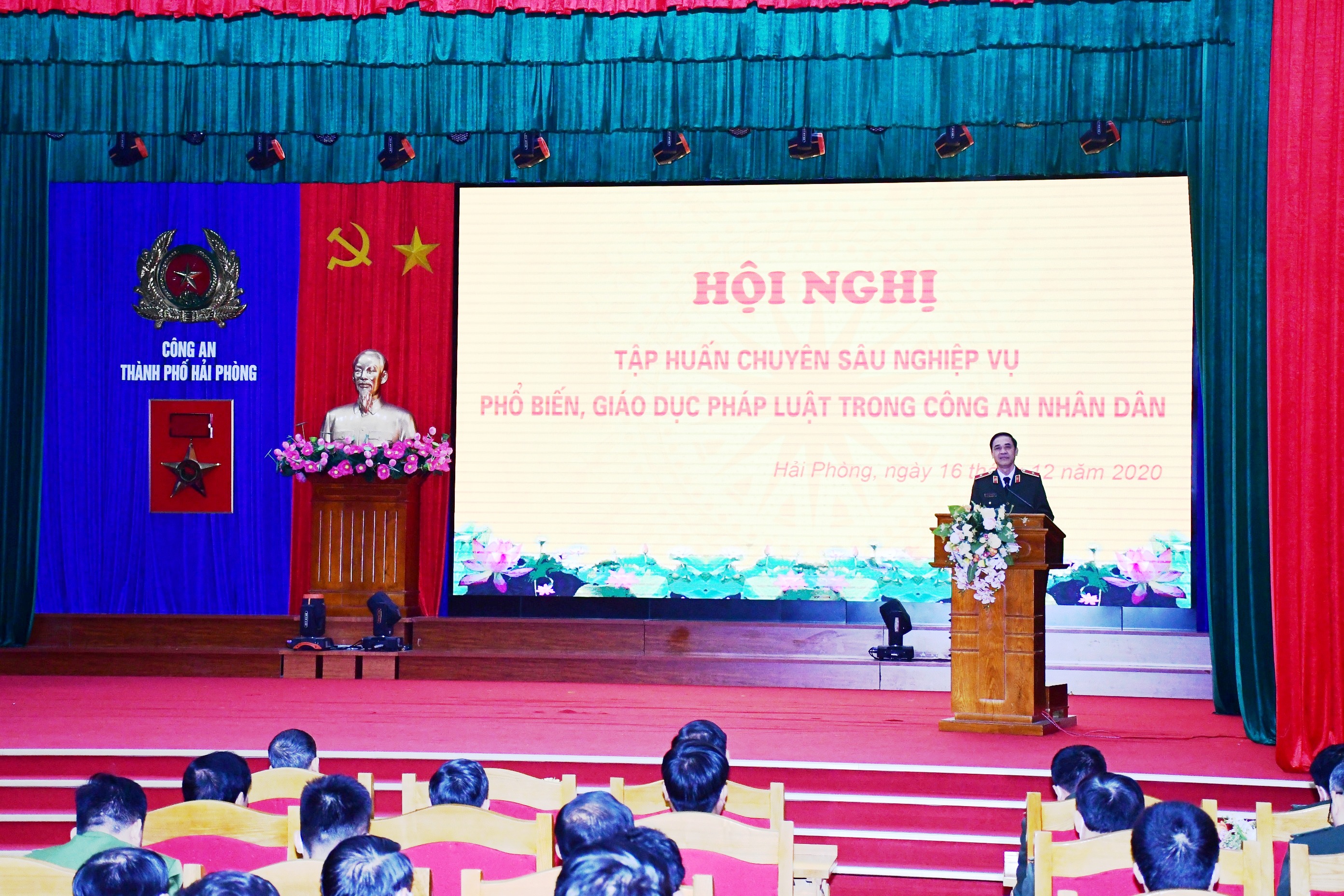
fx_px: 2352
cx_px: 672
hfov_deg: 31.9
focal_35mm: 63
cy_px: 448
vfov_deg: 21.6
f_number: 6.3
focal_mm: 42
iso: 3200
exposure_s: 1/250
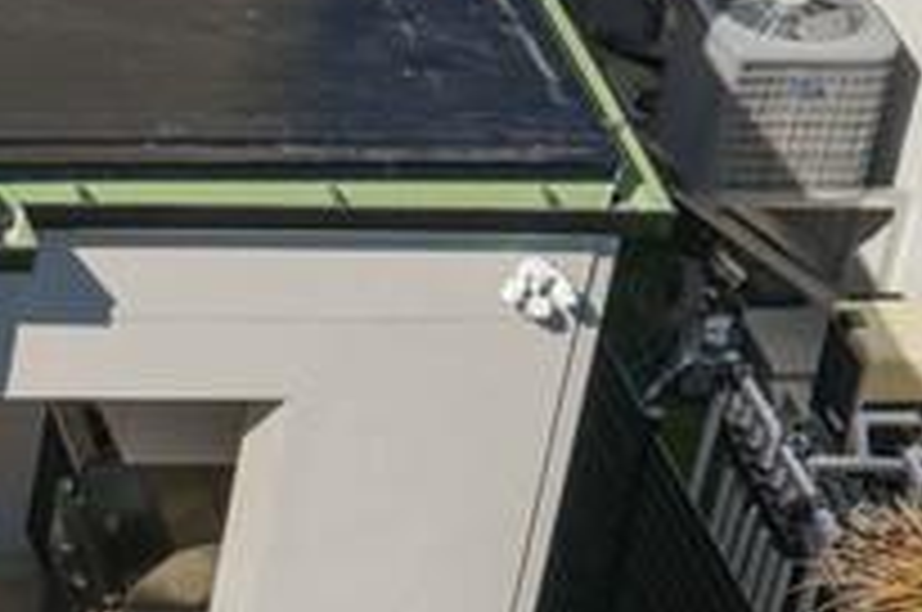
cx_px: -1588
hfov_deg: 8.3
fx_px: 5600
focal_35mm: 219
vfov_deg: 6.2
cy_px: 99
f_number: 2.8
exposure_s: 1/5000
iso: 320
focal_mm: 14.45
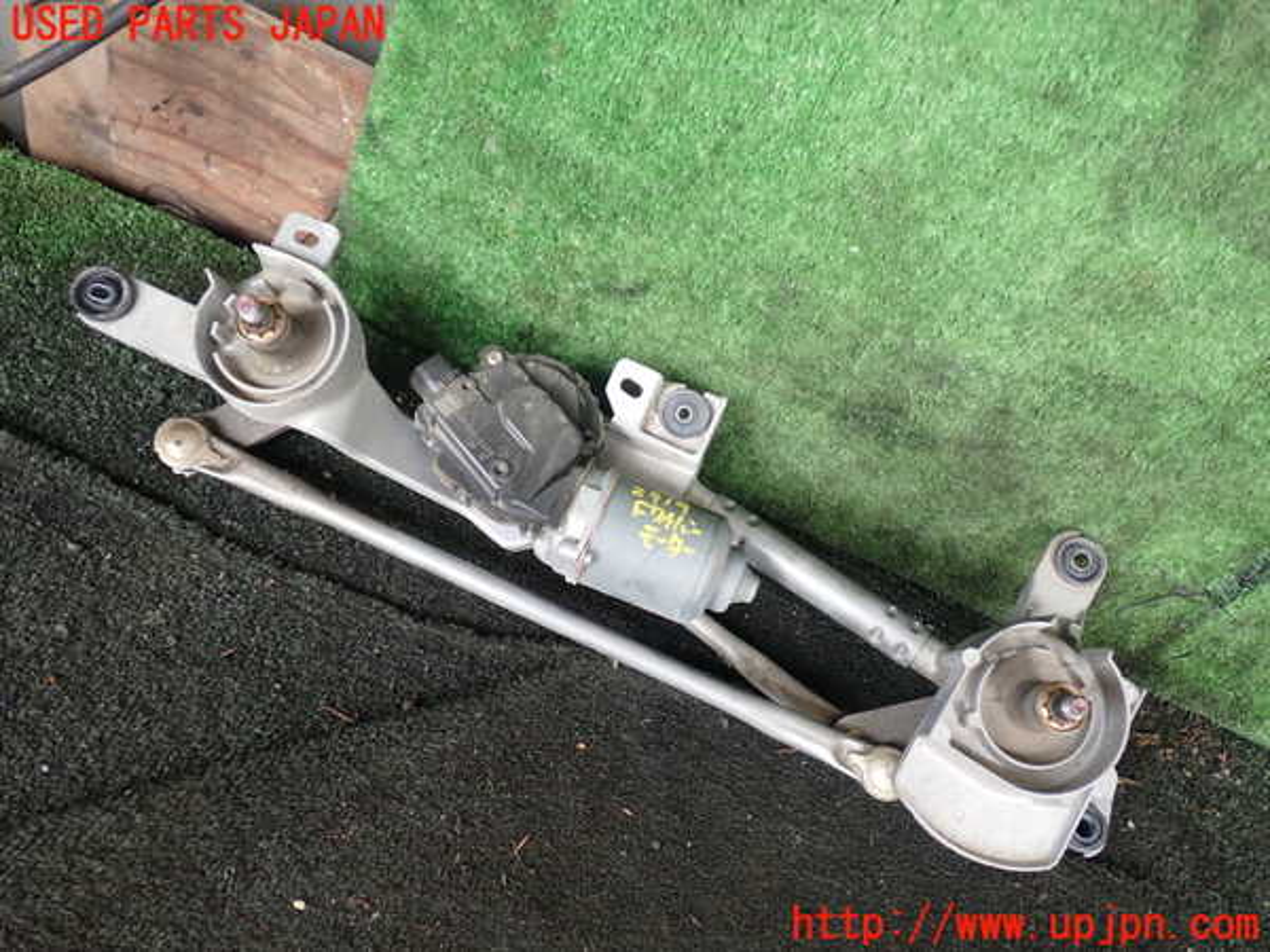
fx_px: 1101
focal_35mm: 30
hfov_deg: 60.0
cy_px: 476
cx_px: 635
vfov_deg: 46.8
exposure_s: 1/60
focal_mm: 5.4
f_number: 2.3
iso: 160
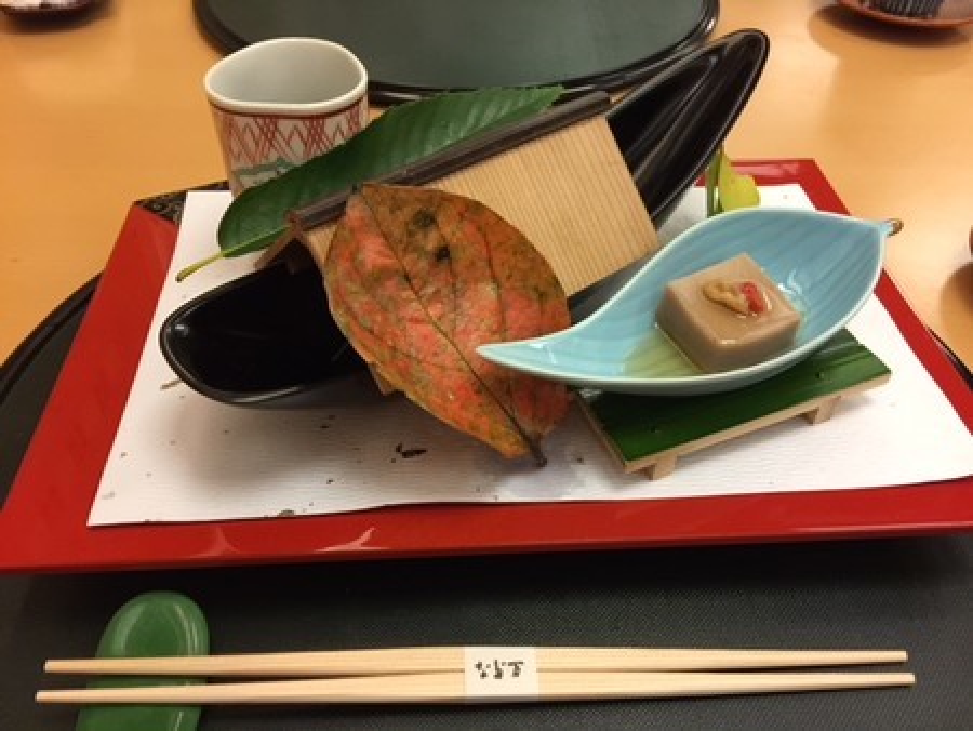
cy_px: 366
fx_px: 816
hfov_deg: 61.6
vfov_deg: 48.3
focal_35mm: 29
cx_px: 486
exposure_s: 1/15
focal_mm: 4.15
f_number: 2.2
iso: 125
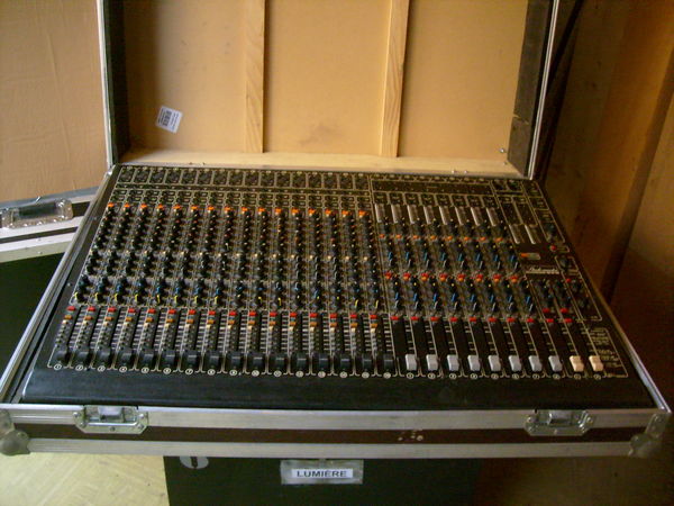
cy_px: 253
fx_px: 681
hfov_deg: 52.6
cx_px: 337
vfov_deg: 40.7
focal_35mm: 35
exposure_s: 1/10
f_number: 2.8
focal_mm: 5.8
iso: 200
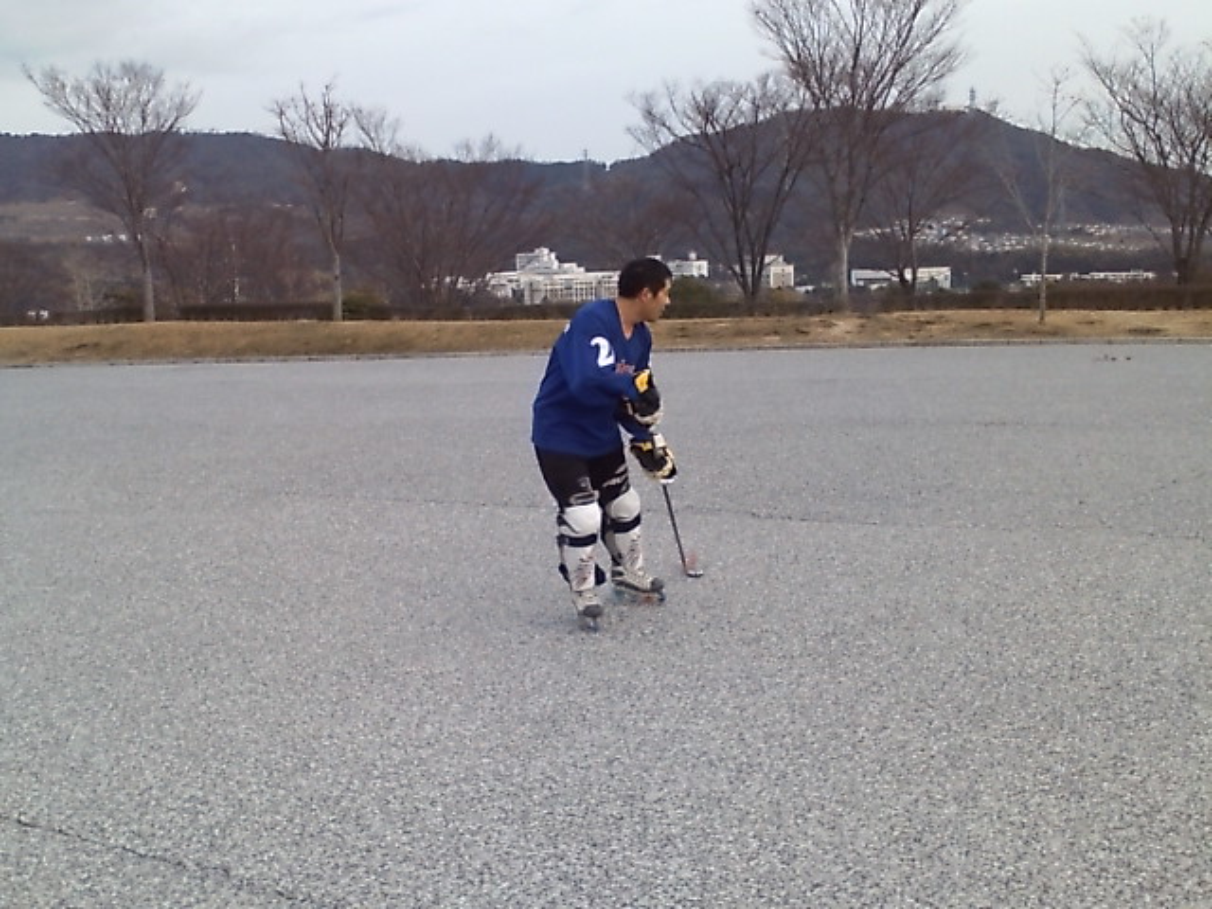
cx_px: 606
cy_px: 454
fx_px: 1015
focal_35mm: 29
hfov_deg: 61.7
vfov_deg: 48.2
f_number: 3.5
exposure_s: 1/66.7
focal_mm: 3.73
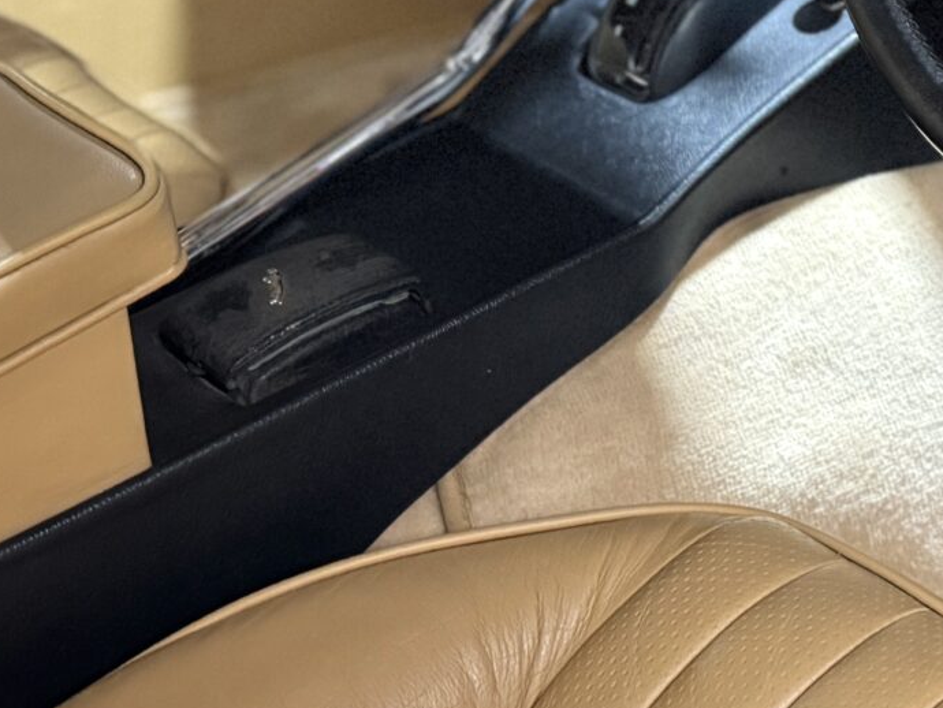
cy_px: -234
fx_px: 2425
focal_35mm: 89
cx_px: 856
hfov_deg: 21.5
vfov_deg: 15.7
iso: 800
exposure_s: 1/49
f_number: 1.78
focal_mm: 6.76
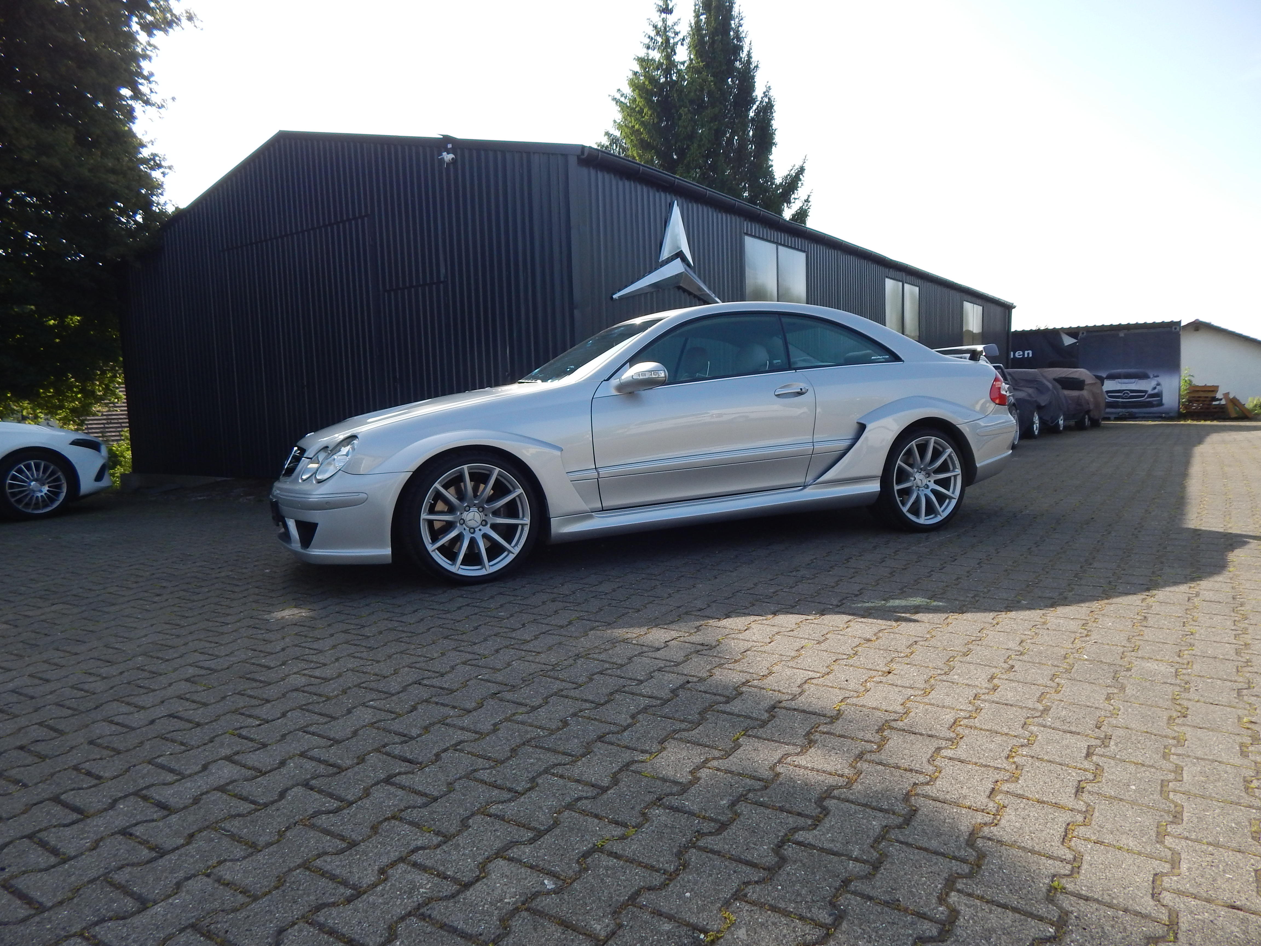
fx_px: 801
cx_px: 630
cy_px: 473
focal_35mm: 22
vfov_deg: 61.1
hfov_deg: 76.4
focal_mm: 4
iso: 125
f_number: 3
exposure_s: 1/800
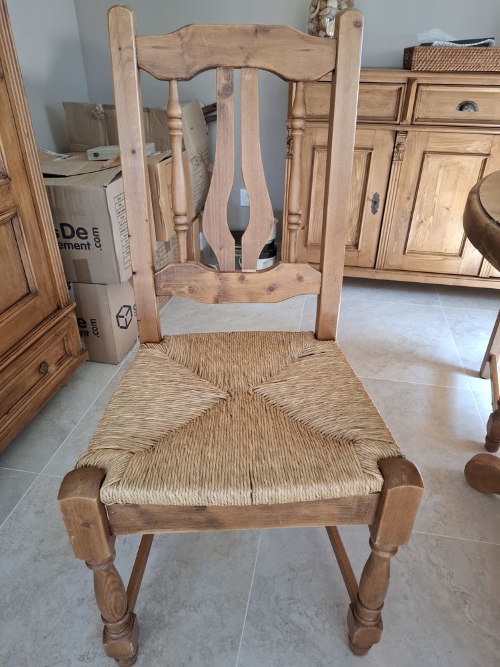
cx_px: 250
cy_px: 334
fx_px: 443
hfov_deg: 58.9
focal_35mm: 23
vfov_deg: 73.9
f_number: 1.8
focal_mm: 5.54
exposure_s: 1/100
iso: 250
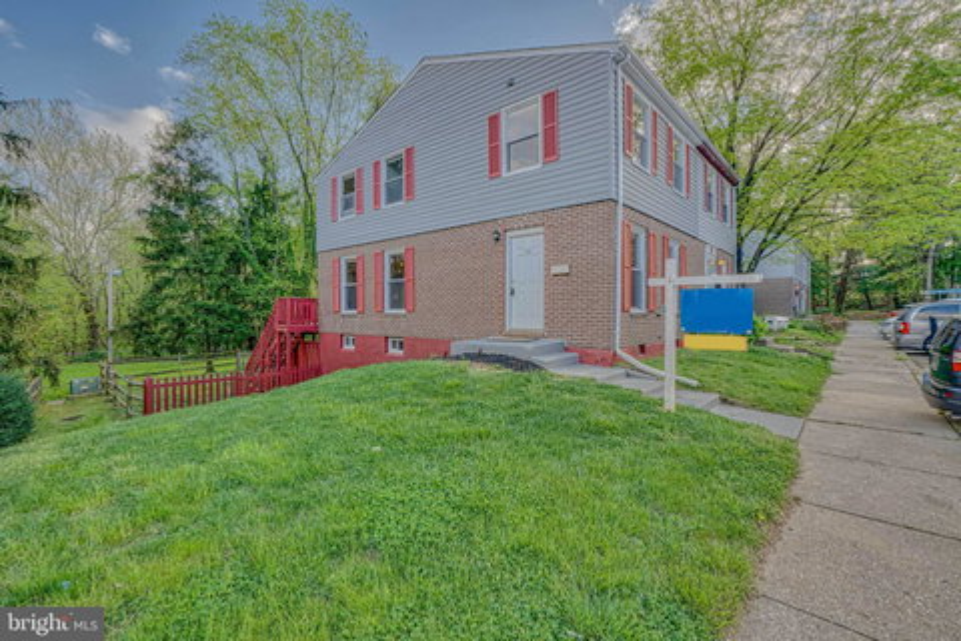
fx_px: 427
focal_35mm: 16
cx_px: 480
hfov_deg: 96.7
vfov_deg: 73.7
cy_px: 320
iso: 400
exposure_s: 1/13
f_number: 11
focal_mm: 16
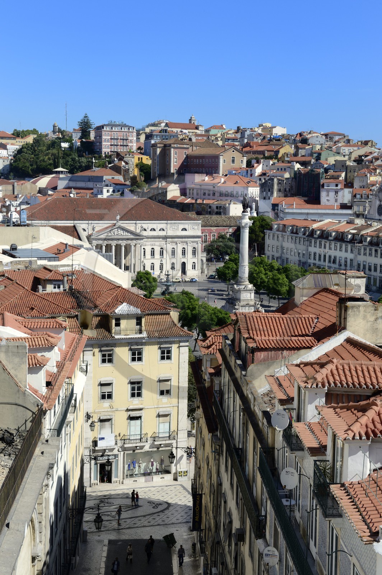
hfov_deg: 24.2
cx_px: 191
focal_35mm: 56
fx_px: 893
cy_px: 288
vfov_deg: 35.7
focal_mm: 56
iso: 200
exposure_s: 1/160
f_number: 16
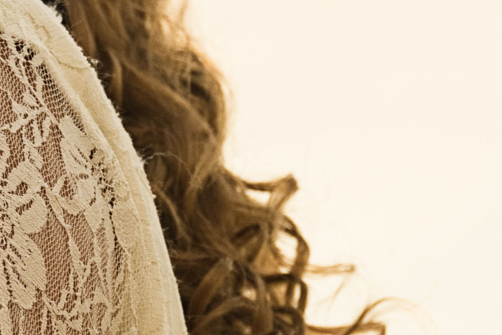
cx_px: -607
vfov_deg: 3.5
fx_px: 5480
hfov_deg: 5.1
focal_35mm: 393
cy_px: 368
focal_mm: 57
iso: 200
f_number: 4
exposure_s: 1/640
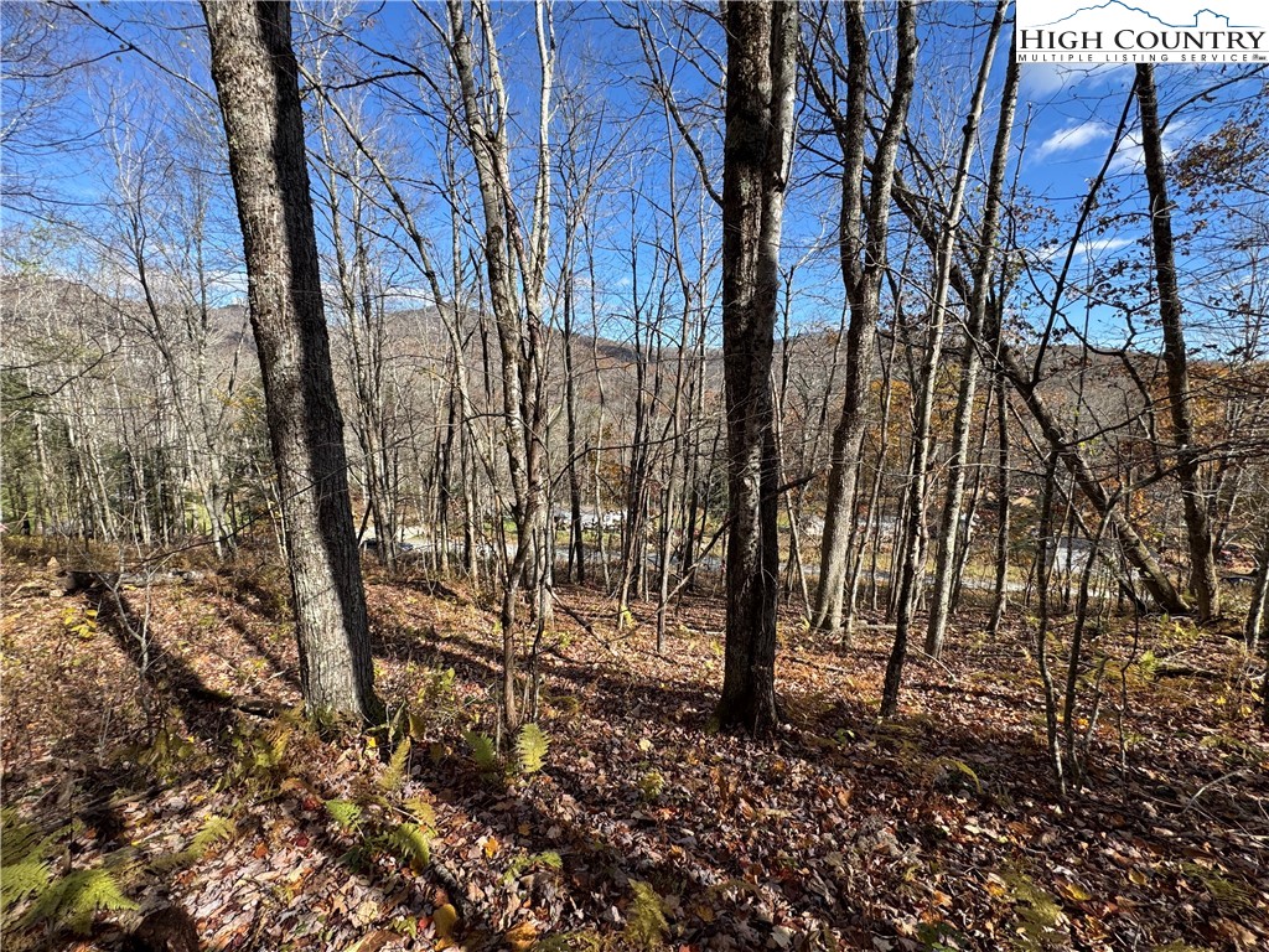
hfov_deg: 102.1
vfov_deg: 85.7
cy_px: 476
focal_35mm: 14
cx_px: 634
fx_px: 513
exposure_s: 1/749
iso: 50
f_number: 2.2
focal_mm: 2.22
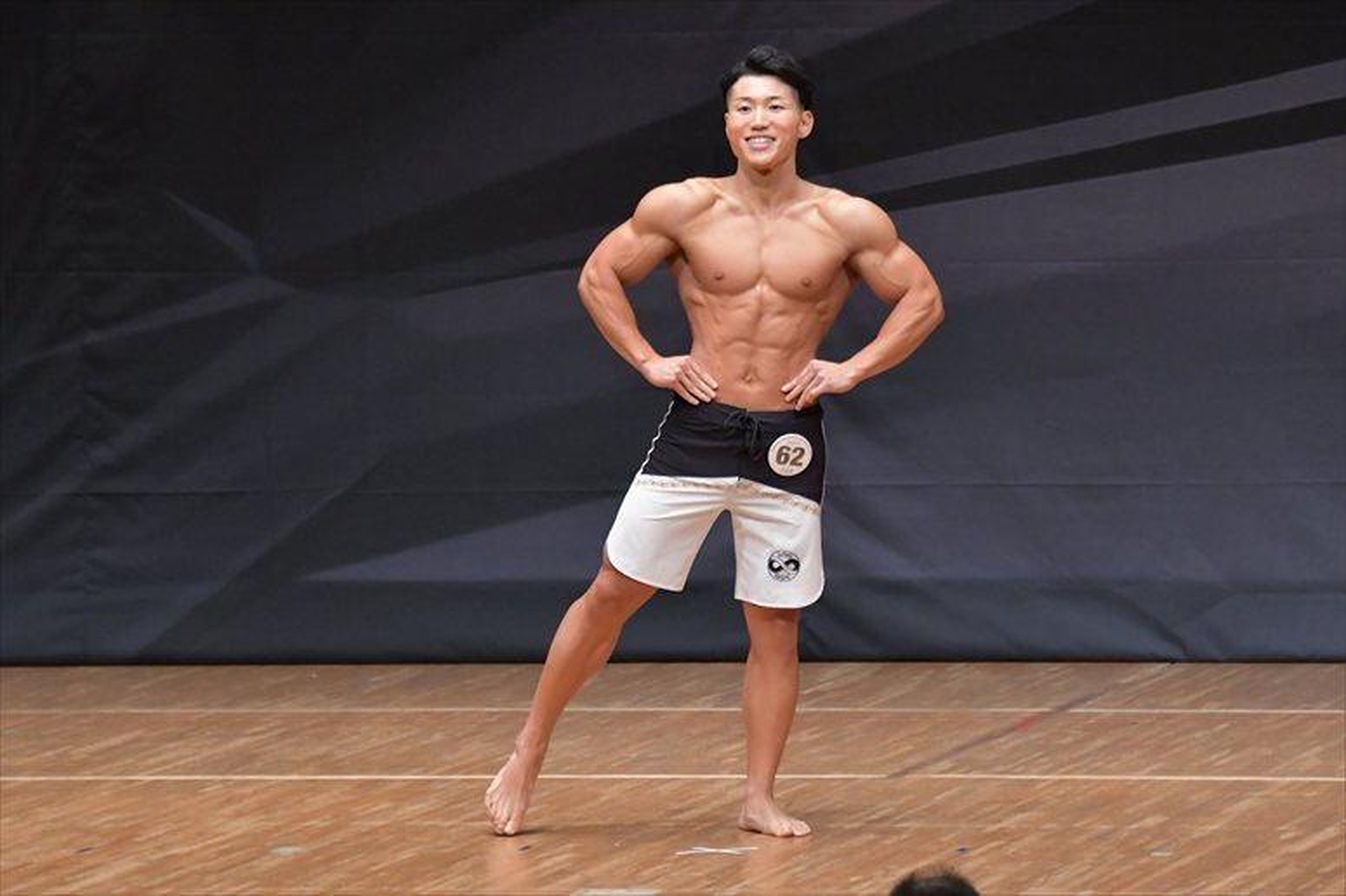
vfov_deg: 4.8
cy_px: 448
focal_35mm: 285
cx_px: 673
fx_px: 10651
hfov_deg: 7.2
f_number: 5.6
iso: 6400
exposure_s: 1/400
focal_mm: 190
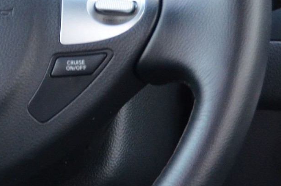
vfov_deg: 5.9
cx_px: -48
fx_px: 1814
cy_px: 32
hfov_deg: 8.8
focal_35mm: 233
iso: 1600
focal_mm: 38
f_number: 4.2
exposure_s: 1/80
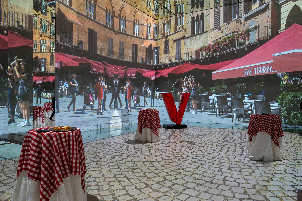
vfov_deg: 49.6
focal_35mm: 26
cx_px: 151
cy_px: 100
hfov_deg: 69.4
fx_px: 218
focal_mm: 26
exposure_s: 1/160
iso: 4000
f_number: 2.8
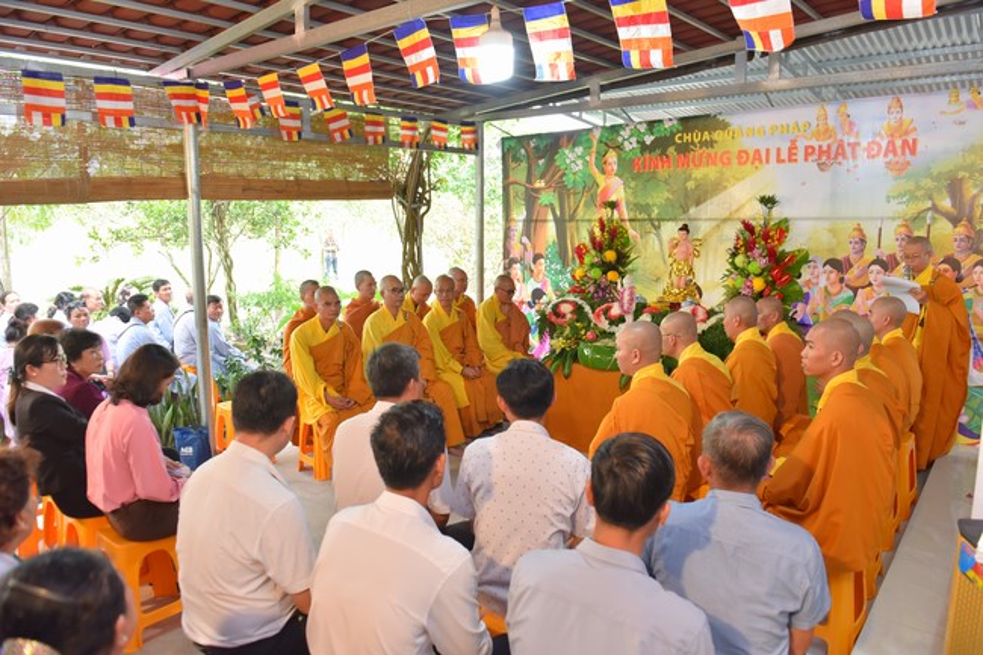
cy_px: 328
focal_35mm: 24
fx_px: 655
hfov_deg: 73.8
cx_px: 492
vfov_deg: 53.1
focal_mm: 24
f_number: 3.5
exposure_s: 1/100
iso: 640
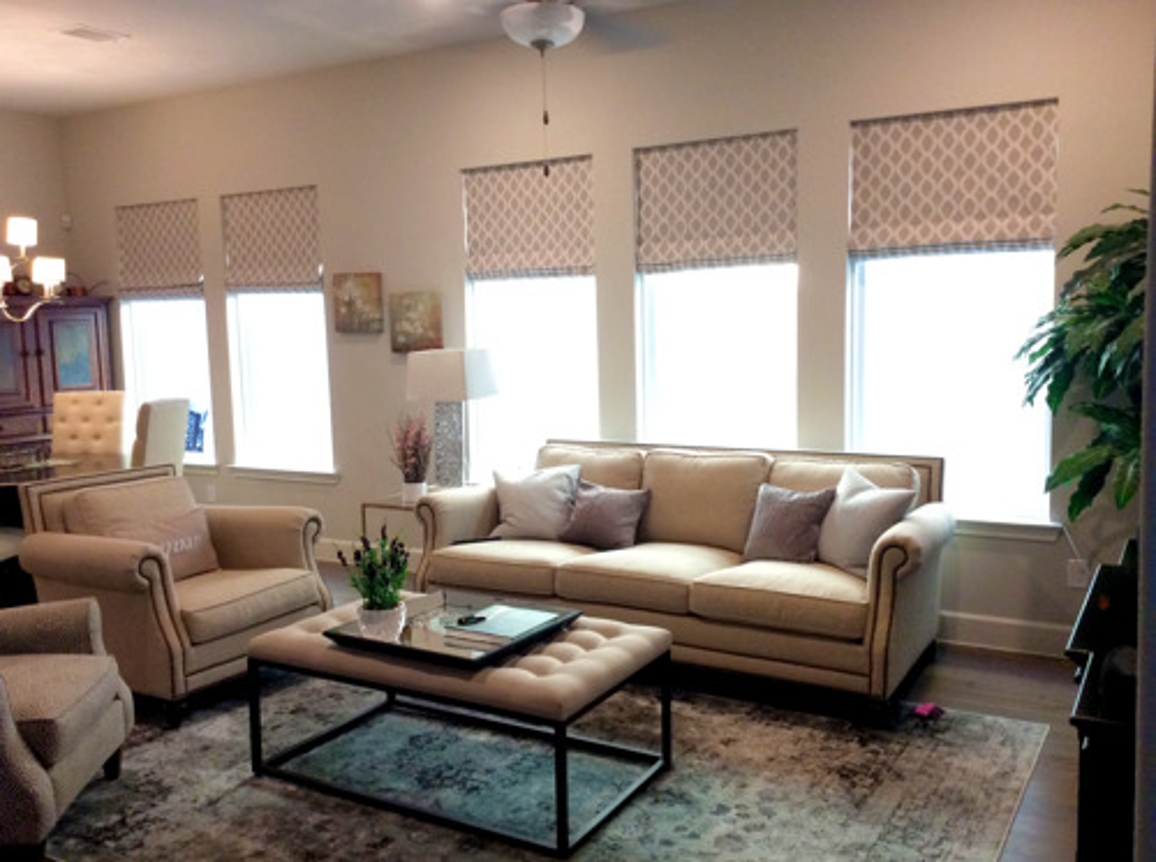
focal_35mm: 32
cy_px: 431
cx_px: 578
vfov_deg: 44.0
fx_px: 1067
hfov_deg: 56.9
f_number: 2.4
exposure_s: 1/24
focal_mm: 3.3
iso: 125
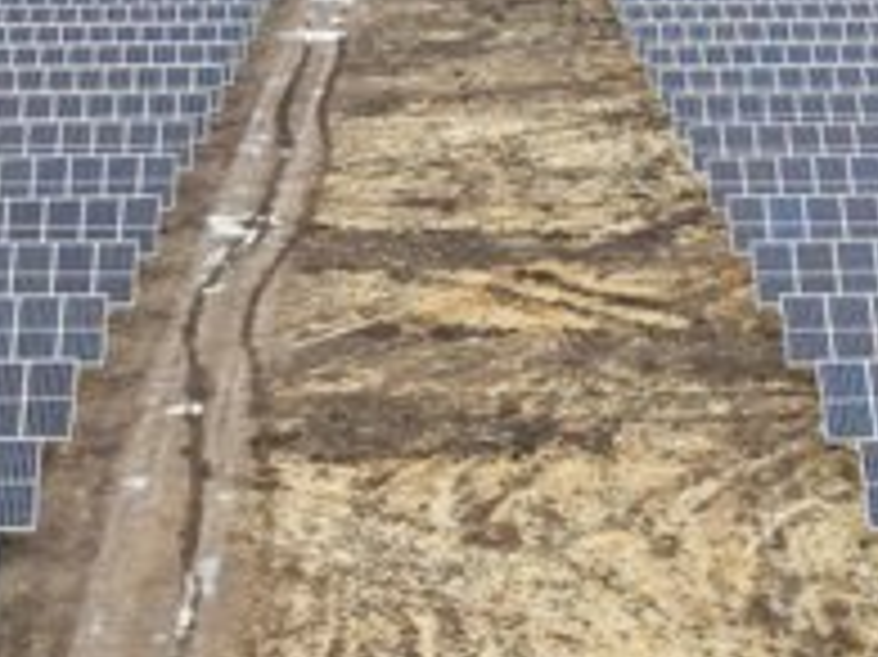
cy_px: 688
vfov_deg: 16.9
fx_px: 2155
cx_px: 531
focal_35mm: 85
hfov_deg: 23.0
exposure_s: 1/200
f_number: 2.8
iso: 100
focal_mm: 4.5
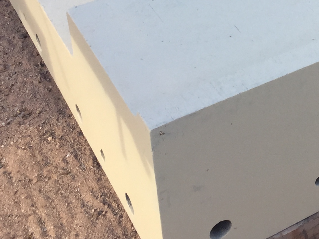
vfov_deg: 16.6
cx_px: 358
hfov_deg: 21.7
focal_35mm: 85
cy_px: -47
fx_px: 783
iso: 32
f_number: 2.2
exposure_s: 1/370
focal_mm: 4.15
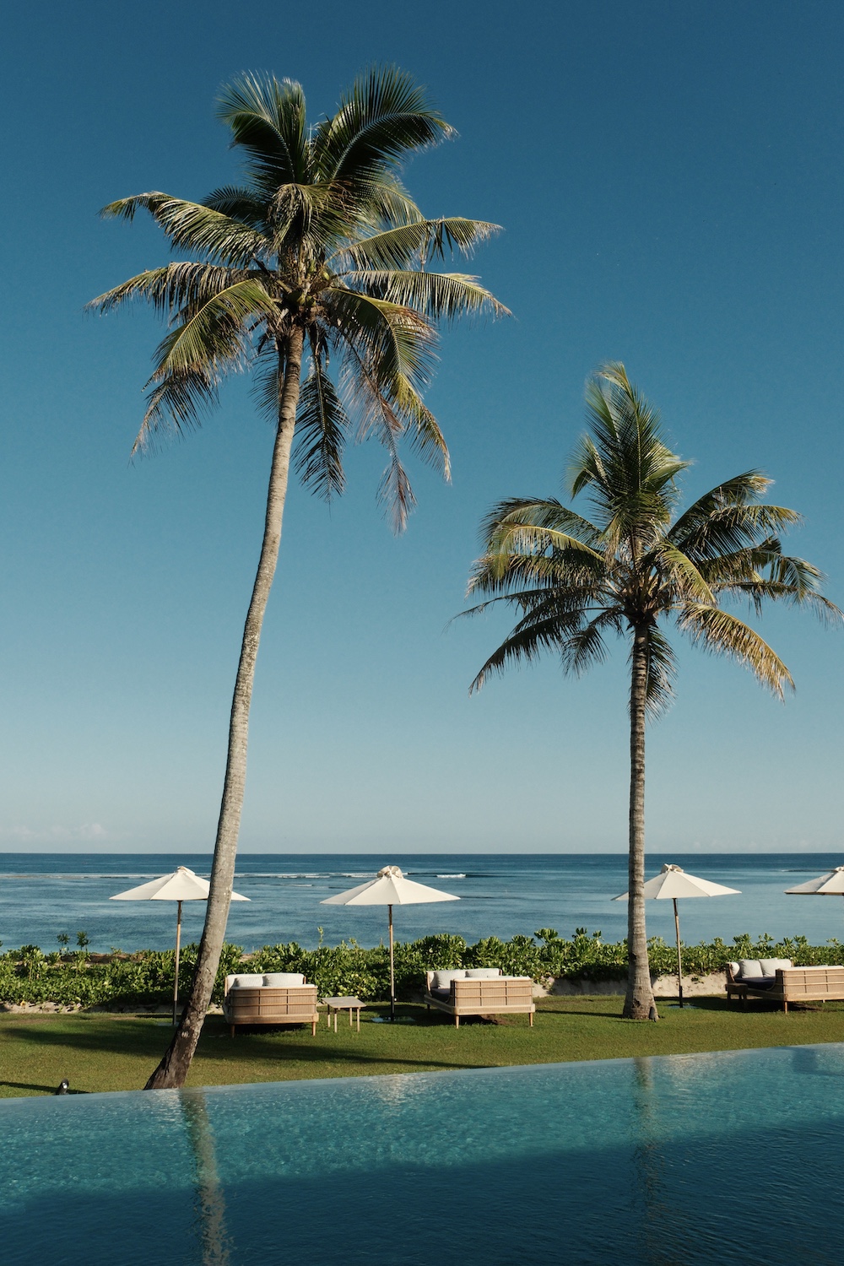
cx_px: 422
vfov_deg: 61.9
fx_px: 1055
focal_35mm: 30
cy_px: 633
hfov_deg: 43.6
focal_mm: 20.2
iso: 1250
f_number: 11
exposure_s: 1/1400
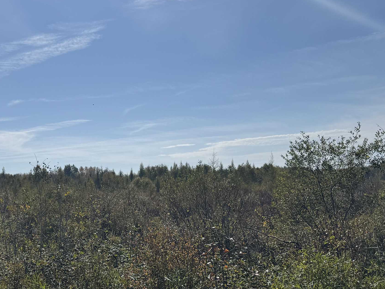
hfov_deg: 41.7
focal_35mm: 44
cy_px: 126
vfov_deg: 32.8
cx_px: 97
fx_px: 489
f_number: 1.78
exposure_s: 1/12346
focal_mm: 6.76
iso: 50
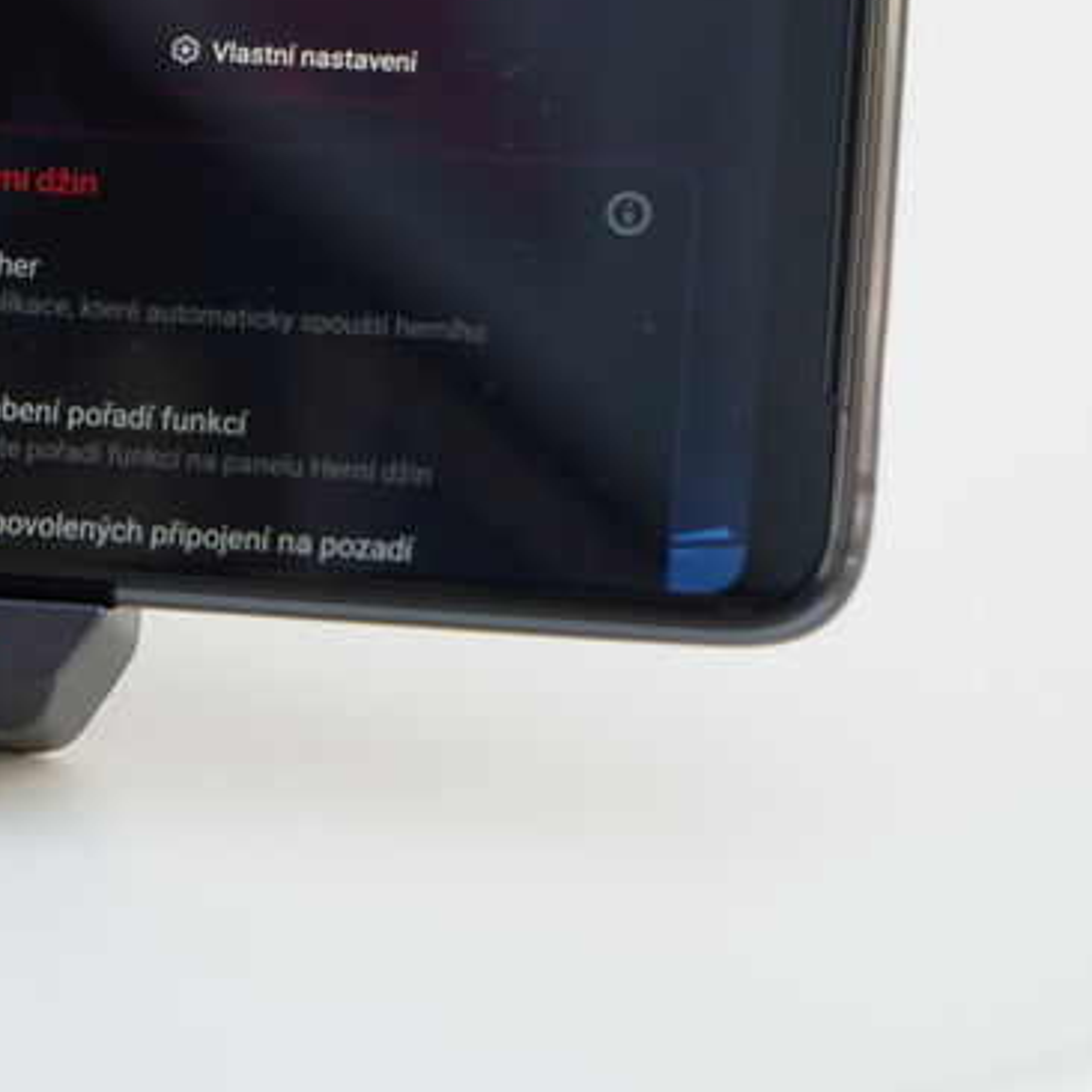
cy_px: 215
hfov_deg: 11.1
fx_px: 5568
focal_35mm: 156
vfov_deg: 11.2
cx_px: -82
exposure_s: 1/125
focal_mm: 70
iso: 500
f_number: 7.1
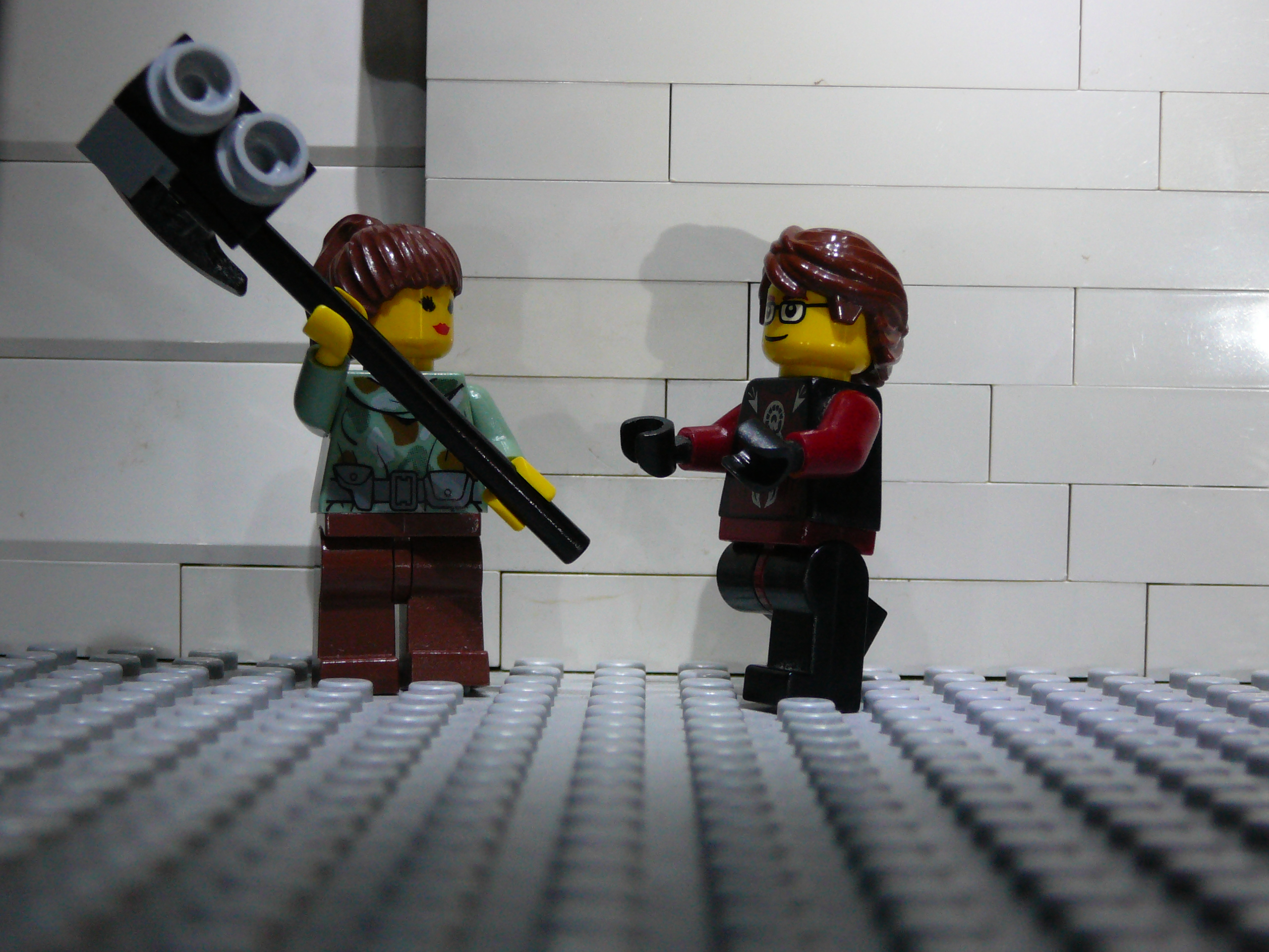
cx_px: 634
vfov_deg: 22.6
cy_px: 476
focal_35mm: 65
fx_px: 2383
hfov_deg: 29.8
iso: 200
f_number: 3.6
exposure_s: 1/20
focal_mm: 9.7
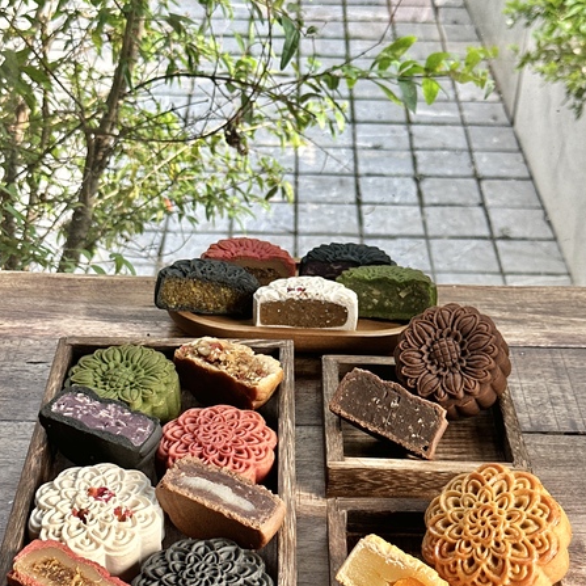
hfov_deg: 30.0
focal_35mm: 57
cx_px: 292
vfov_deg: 29.9
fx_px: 1092
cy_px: 372
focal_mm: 6.86
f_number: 1.78
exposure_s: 1/417
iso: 64
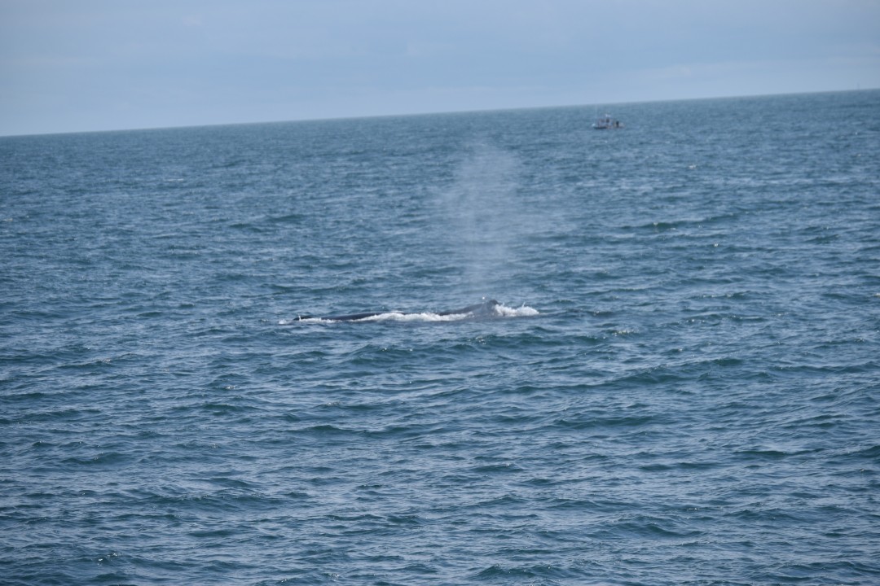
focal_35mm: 195
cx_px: 440
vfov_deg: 7.0
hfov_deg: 10.5
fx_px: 4766
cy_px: 293
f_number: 5.6
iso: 200
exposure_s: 1/1600
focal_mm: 130
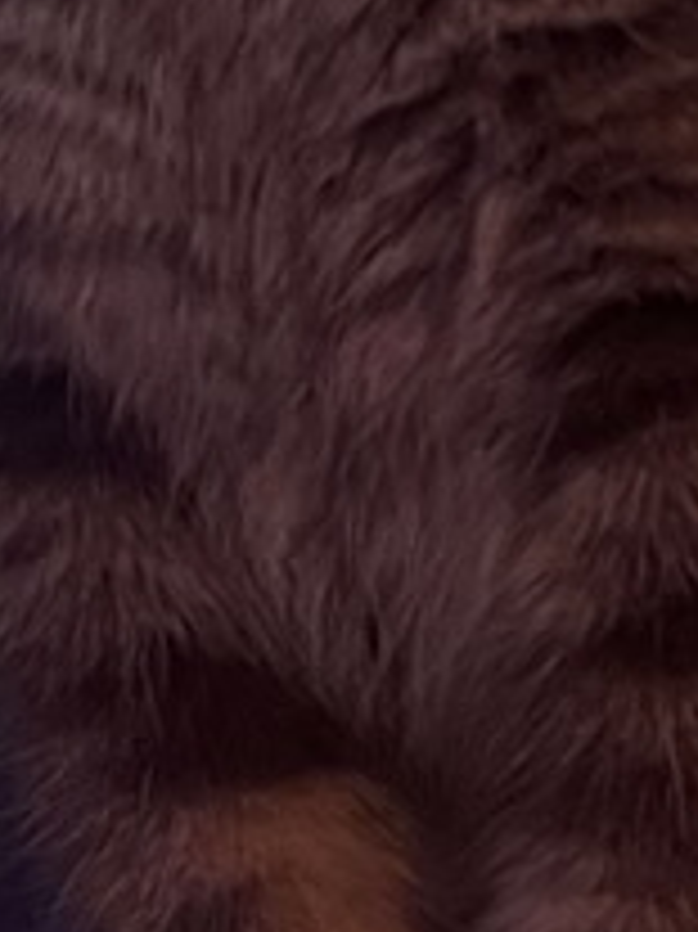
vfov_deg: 12.2
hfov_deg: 9.1
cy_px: 90
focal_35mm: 161
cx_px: 784
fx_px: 4333
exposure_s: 1/29
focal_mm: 5.7
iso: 640
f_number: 1.5
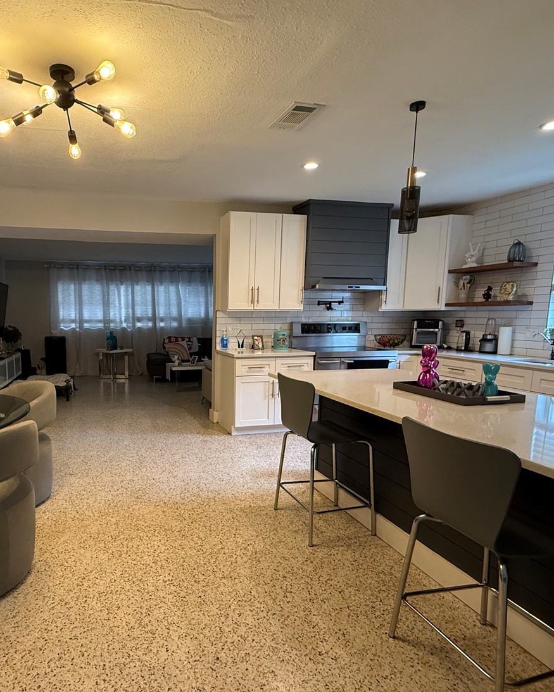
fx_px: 410
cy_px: 372
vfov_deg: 80.2
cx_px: 175
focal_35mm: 20
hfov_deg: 65.9
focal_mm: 2.22
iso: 250
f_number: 2.2
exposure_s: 1/60
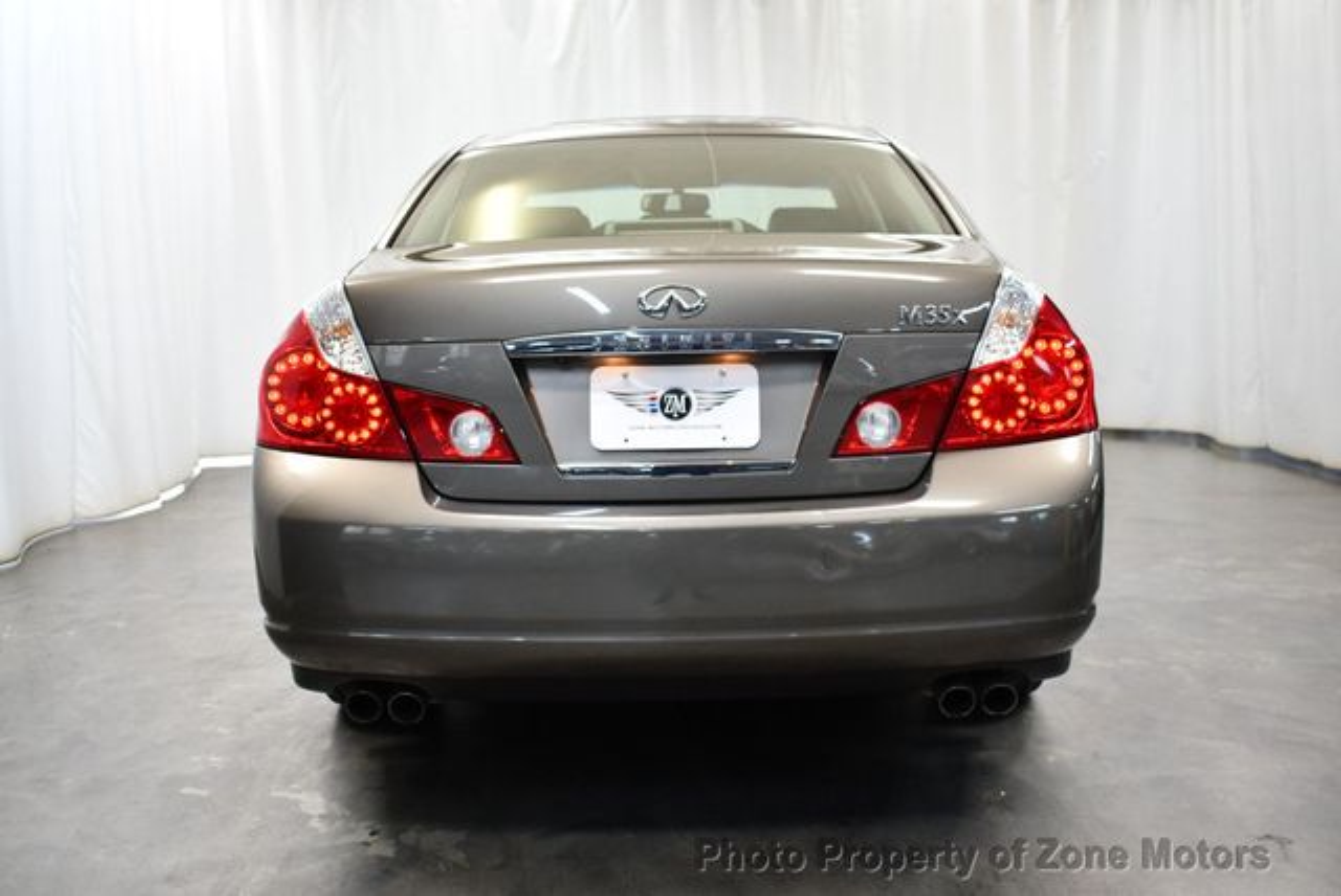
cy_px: 448
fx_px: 1342
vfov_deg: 36.9
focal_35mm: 36
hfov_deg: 53.1
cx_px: 670
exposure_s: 1/125
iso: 1250
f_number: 3.5
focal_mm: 18
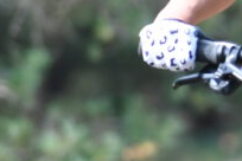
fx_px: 11447
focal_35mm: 1703
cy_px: 35
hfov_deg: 1.2
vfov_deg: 0.8
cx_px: 504
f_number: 4
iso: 500
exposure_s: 1/800
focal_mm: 200
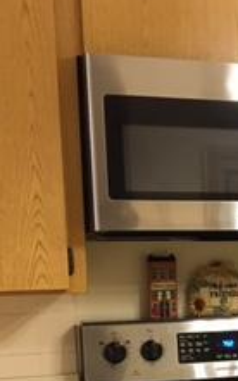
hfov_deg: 13.7
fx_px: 924
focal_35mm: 89
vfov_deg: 22.6
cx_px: 373
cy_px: 359
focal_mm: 4.15
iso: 160
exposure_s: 1/30
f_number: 2.2
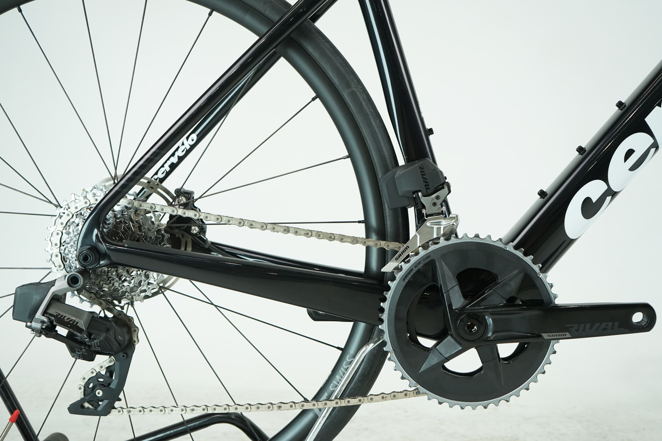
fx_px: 791
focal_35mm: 43
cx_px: 331
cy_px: 220
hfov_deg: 45.4
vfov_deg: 31.2
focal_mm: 43
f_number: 5.6
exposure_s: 1/200
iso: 1600
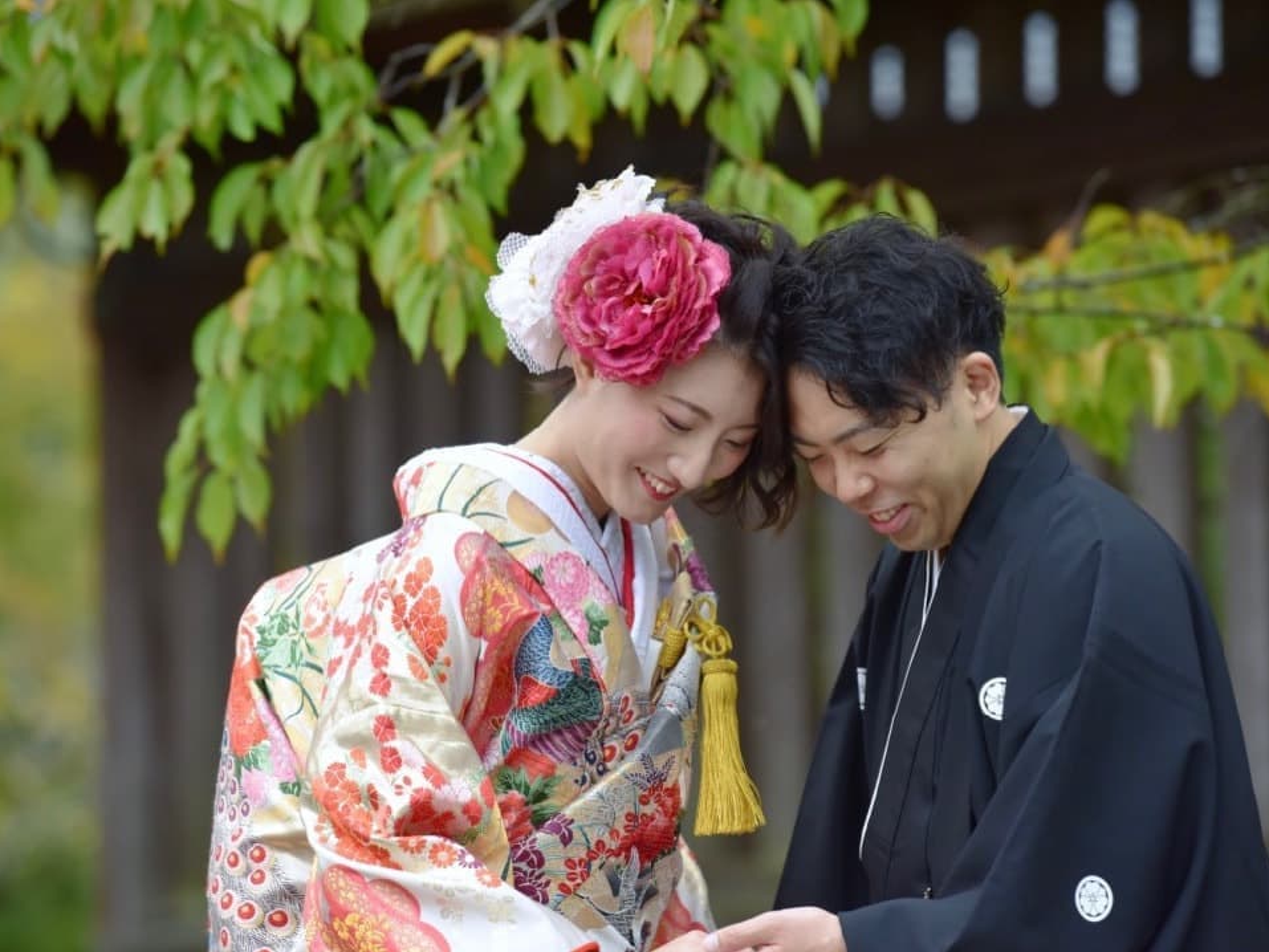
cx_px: 651
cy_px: 477
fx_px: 7956
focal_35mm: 217
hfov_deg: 9.1
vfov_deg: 6.8
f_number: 4
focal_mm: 200
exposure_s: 1/1000
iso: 2000
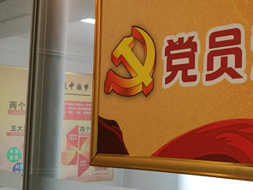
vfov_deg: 20.1
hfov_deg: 26.3
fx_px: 534
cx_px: 191
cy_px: 79
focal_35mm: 73
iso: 160
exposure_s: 1/33.3
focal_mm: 4.5
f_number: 2.2
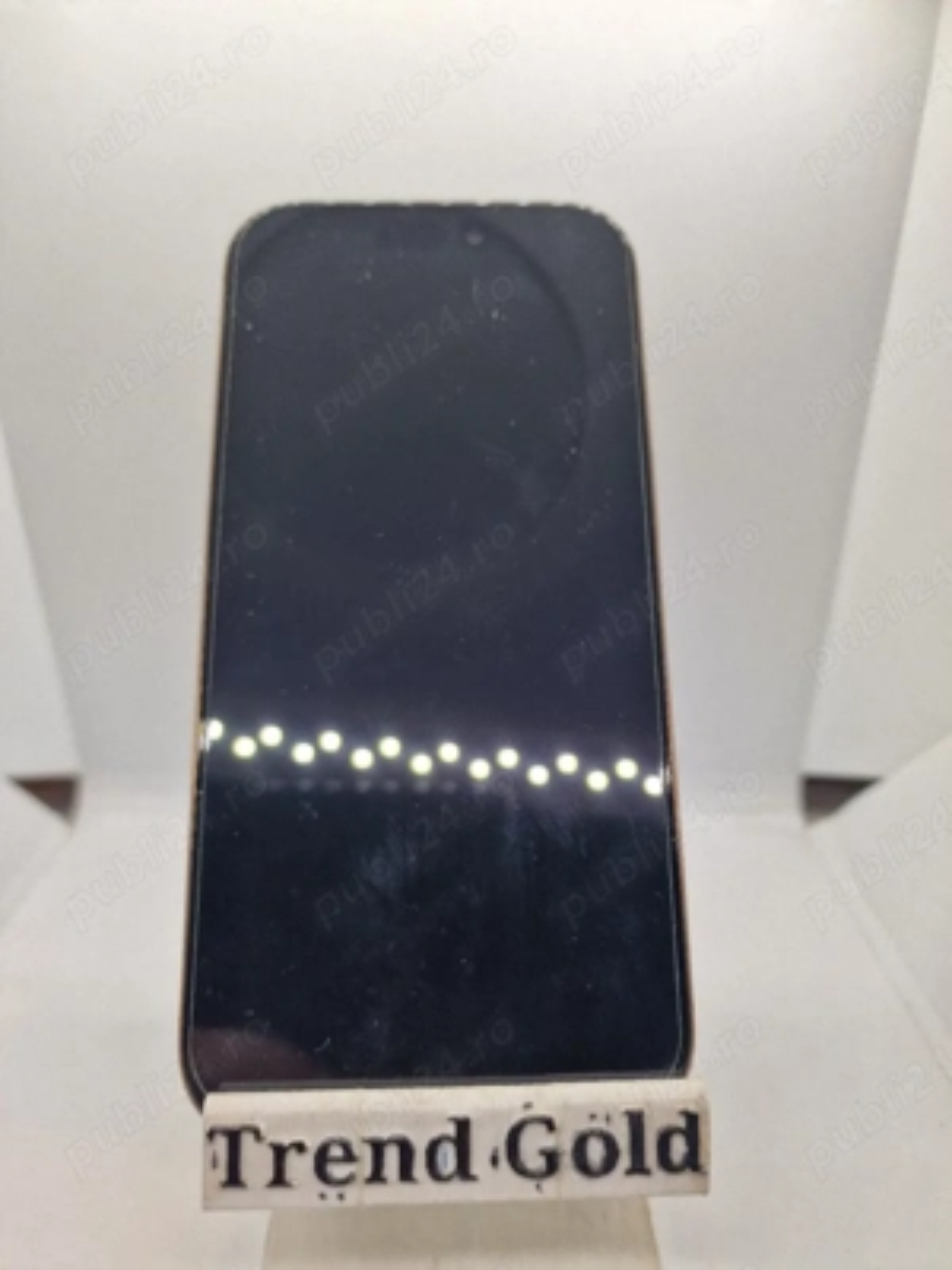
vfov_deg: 73.9
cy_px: 635
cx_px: 476
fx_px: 843
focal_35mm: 23
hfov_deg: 58.9
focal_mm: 6.4
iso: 50
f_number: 1.8
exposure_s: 1/100
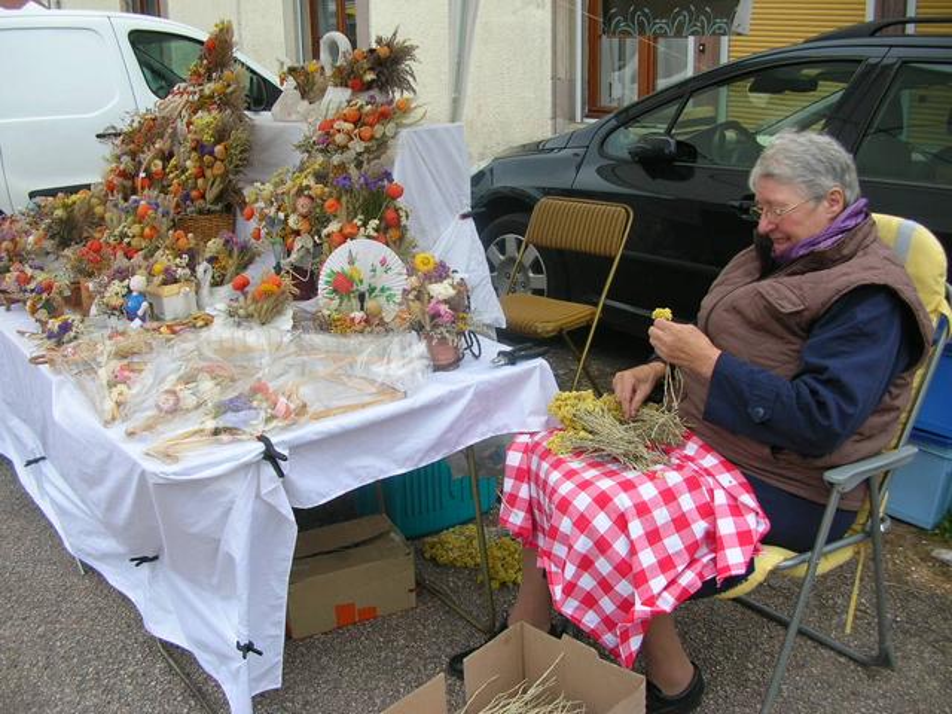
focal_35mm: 35
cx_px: 476
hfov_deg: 52.6
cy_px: 357
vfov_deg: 40.7
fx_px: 963
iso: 50
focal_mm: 5.8
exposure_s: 1/82.1
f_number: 2.8
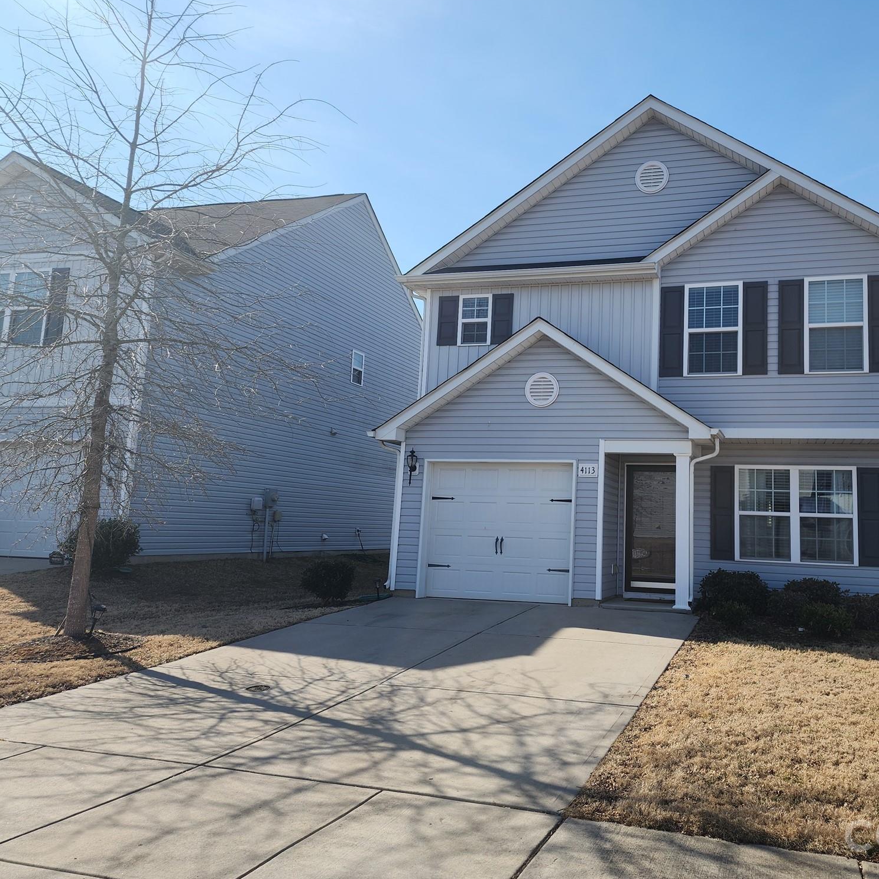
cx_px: 595
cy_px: 426
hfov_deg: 55.9
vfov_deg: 57.3
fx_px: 804
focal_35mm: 28
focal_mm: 6.4
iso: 12
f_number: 1.8
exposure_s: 1/955
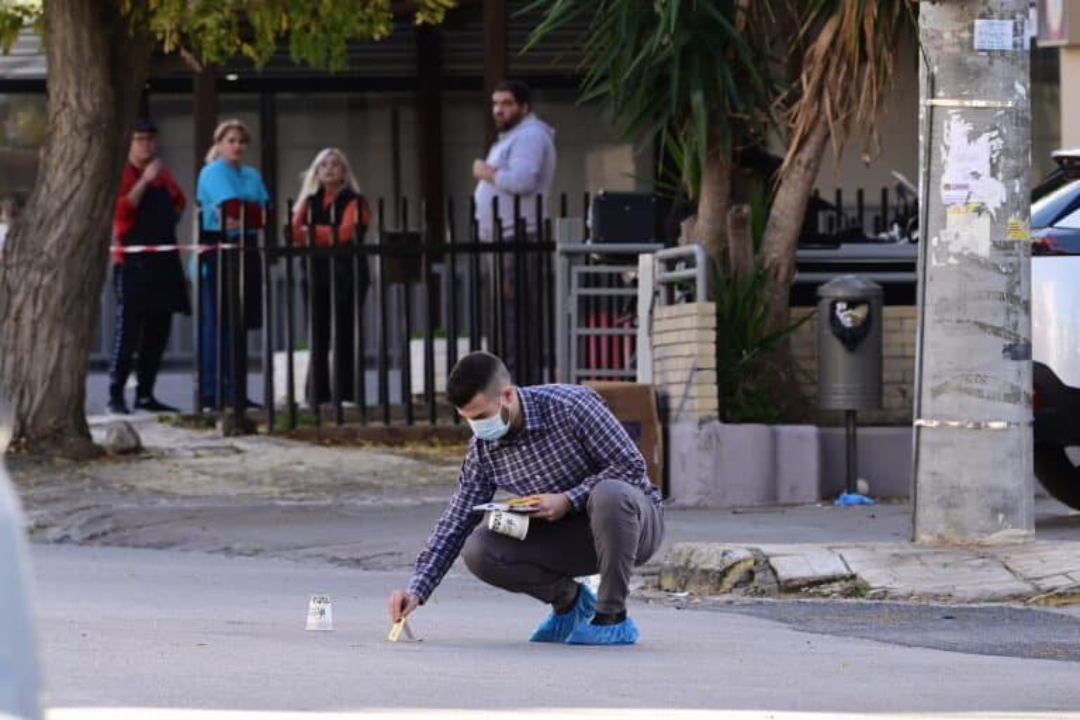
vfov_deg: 6.9
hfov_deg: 10.3
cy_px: 360
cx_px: 540
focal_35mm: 200
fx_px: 6000
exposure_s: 1/160
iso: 160
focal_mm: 200
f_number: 6.3
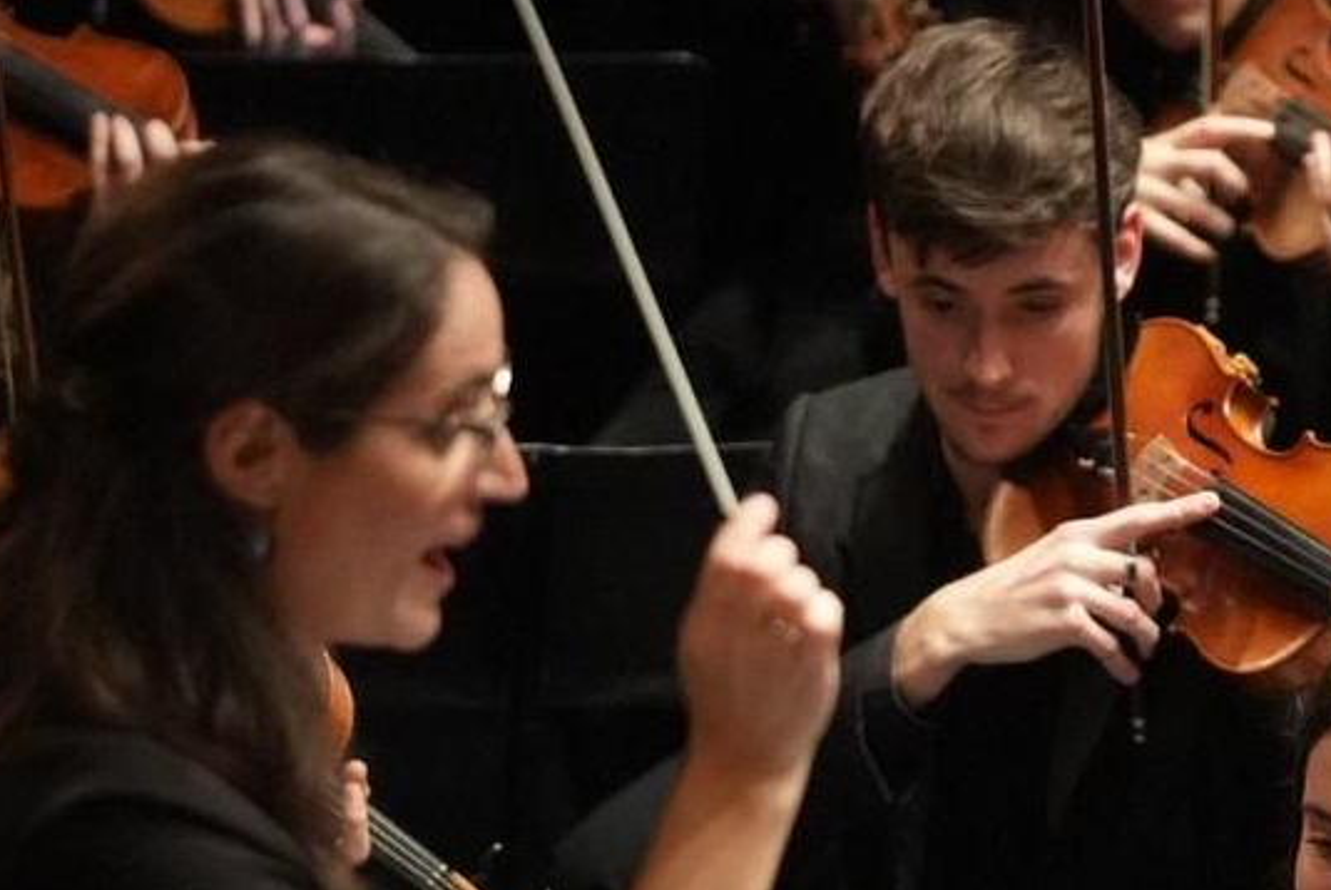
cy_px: 1011
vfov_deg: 2.7
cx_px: 1207
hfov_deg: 4.0
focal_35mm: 511
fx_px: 18913
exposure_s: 1/400
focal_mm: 171
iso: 6400
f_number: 4
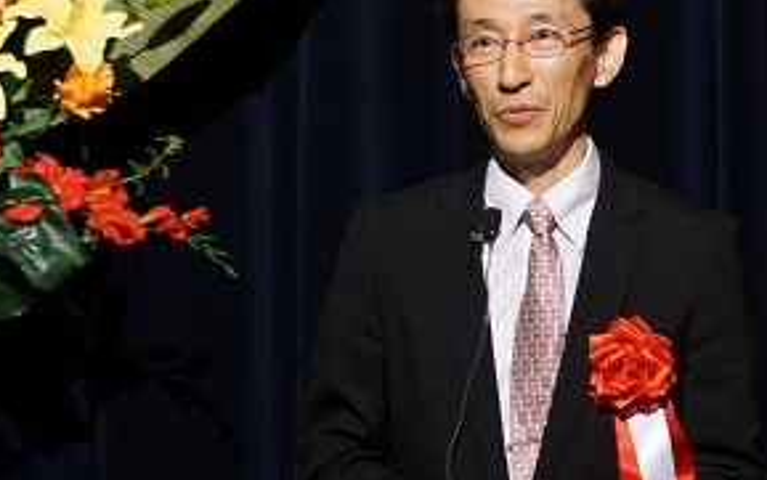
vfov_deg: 2.4
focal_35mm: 537
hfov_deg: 3.9
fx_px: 11232
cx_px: 441
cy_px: 107
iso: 1600
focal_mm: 200
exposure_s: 1/30
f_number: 5.6
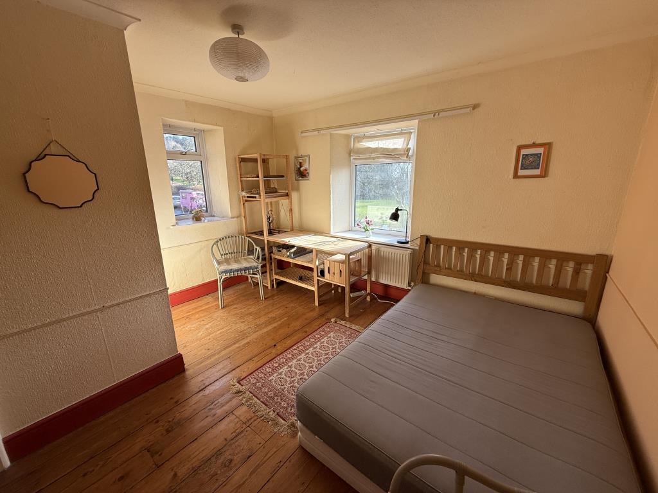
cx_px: 329
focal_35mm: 14
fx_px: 266
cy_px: 246
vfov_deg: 85.7
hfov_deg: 102.1
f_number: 2.2
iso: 50
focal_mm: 2.22
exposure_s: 1/186
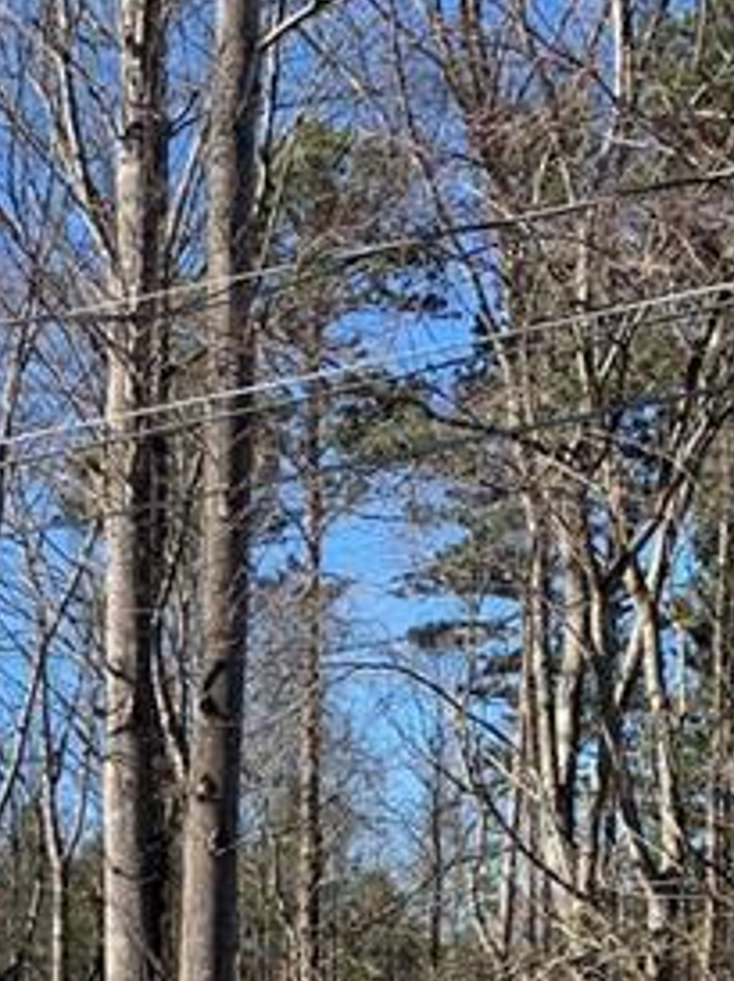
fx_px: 2067
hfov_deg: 19.6
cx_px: 7
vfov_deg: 23.9
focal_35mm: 73
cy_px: 1228
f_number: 1.8
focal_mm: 4.25
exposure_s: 1/1220
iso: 25
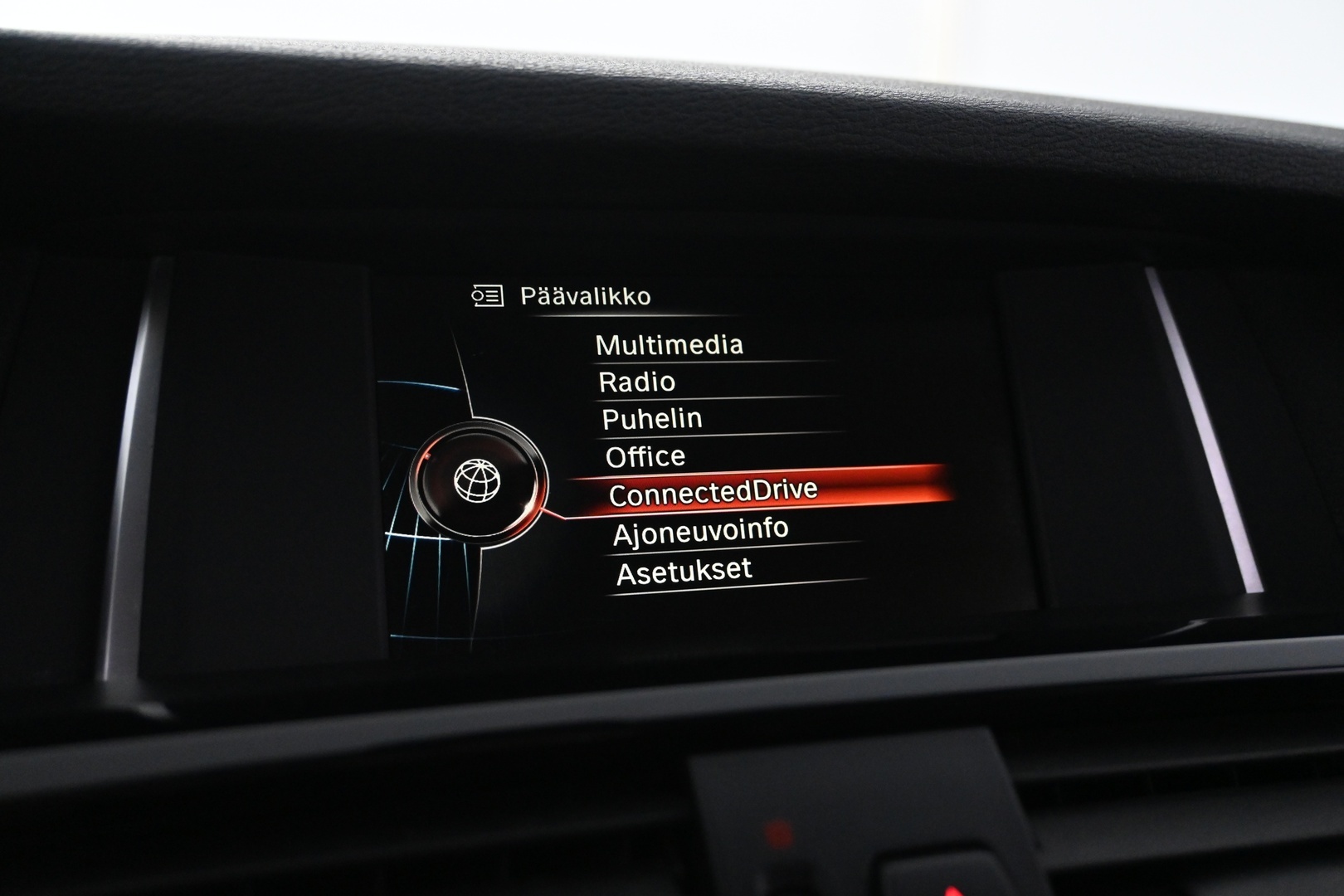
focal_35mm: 34
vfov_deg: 39.1
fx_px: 1260
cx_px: 672
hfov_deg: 56.1
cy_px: 448
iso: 3200
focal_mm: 22.5
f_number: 4.5
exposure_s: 1/80
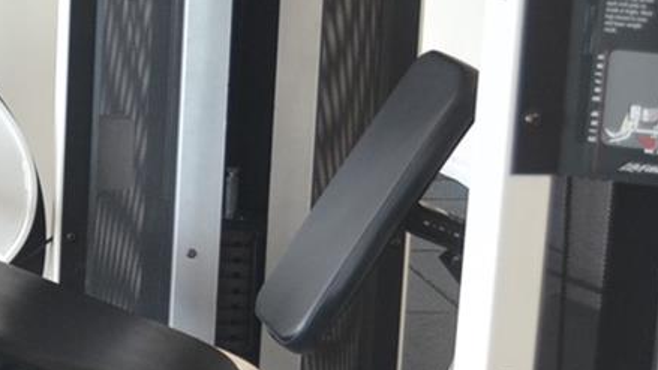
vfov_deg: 9.6
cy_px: 48
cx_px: -273
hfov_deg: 15.9
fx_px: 2199
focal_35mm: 126
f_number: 4
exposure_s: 1/15
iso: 400
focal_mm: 22
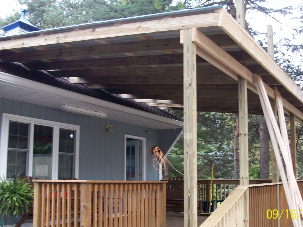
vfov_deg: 36.0
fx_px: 350
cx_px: 167
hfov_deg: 46.7
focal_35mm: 40
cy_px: 112
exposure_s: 1/99.7
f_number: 2.8
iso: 64
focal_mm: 5.7
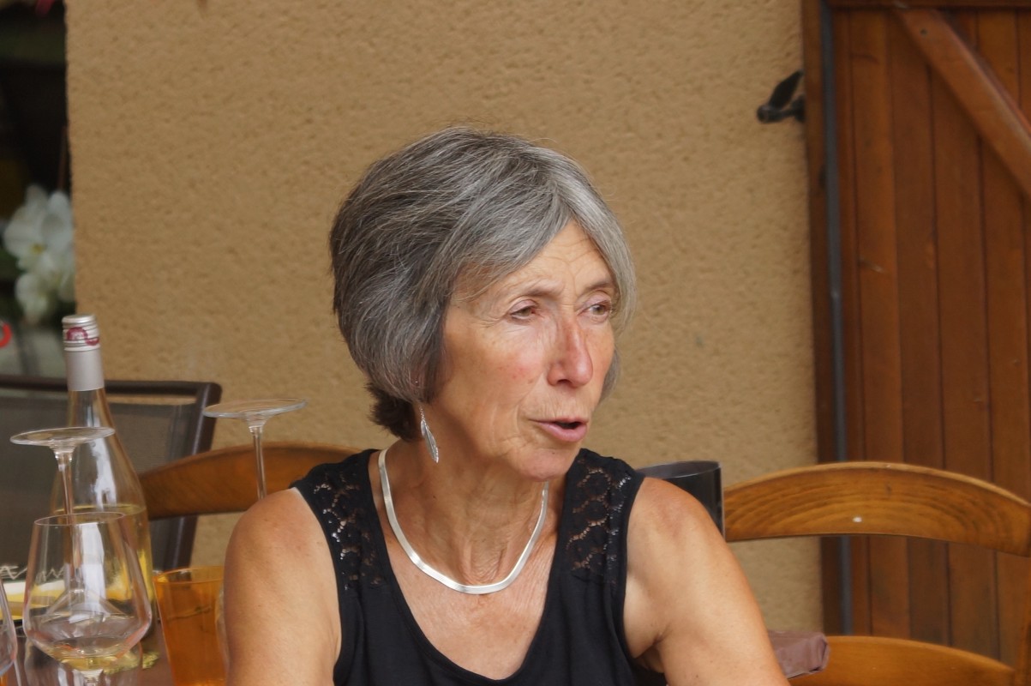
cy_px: 343
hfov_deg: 13.7
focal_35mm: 150
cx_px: 516
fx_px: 4292
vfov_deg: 9.1
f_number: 5.6
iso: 250
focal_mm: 50
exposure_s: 1/160
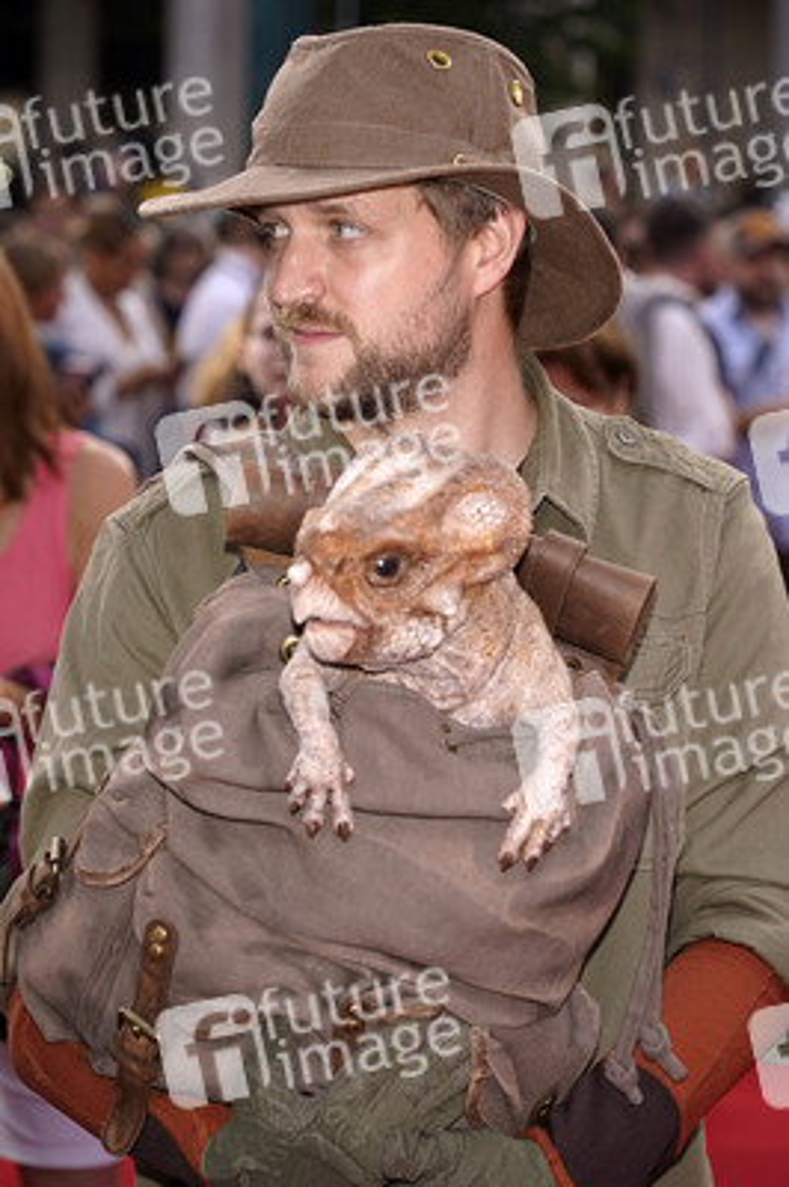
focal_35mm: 106
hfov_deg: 12.9
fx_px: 3491
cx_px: 394
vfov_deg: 19.3
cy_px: 594
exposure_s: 1/160
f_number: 5.6
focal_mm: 106
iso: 100
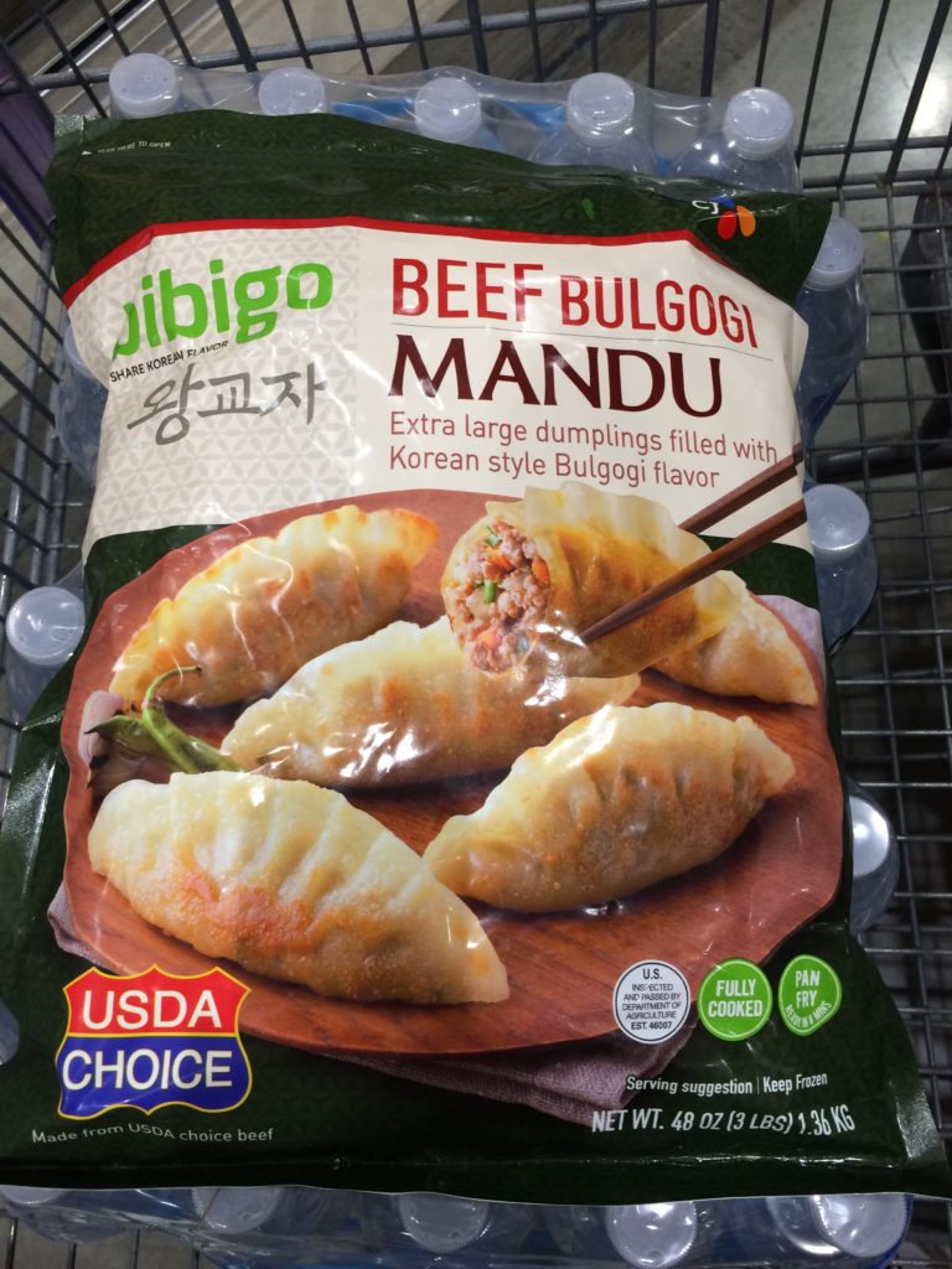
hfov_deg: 48.2
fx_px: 1063
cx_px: 476
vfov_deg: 61.7
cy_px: 634
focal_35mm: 29
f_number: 2.2
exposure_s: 1/33
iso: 50
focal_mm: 4.15
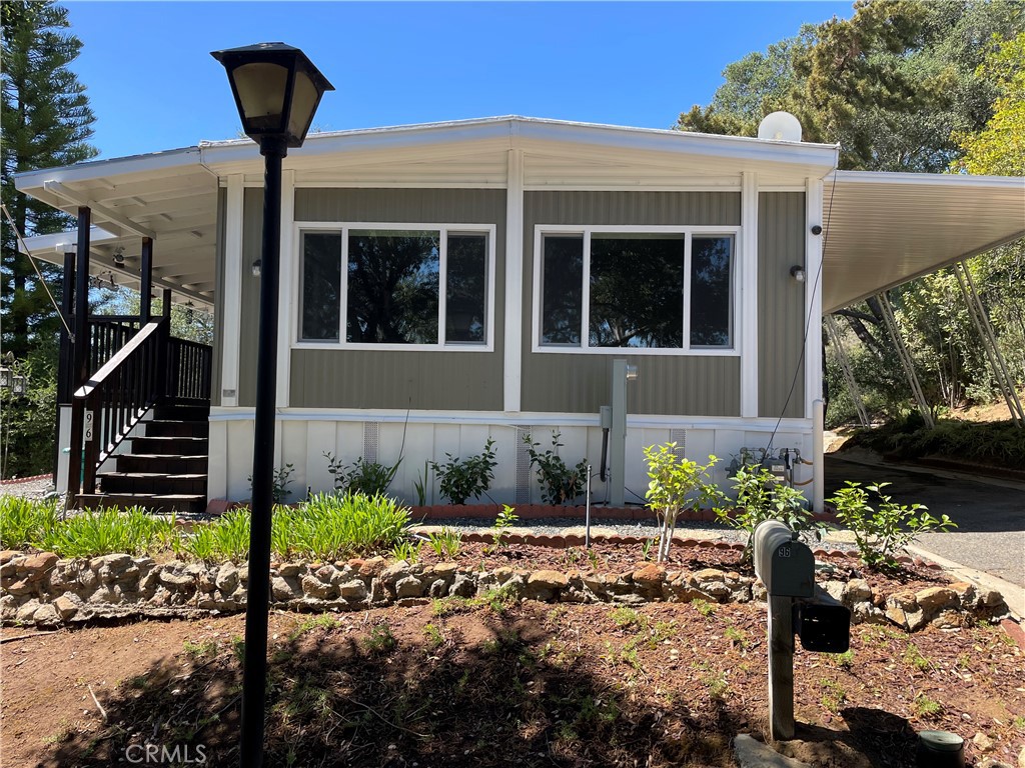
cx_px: 512
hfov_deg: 67.3
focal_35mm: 26
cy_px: 384
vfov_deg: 53.1
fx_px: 770
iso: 32
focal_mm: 4.2
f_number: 1.6
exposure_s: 1/1092
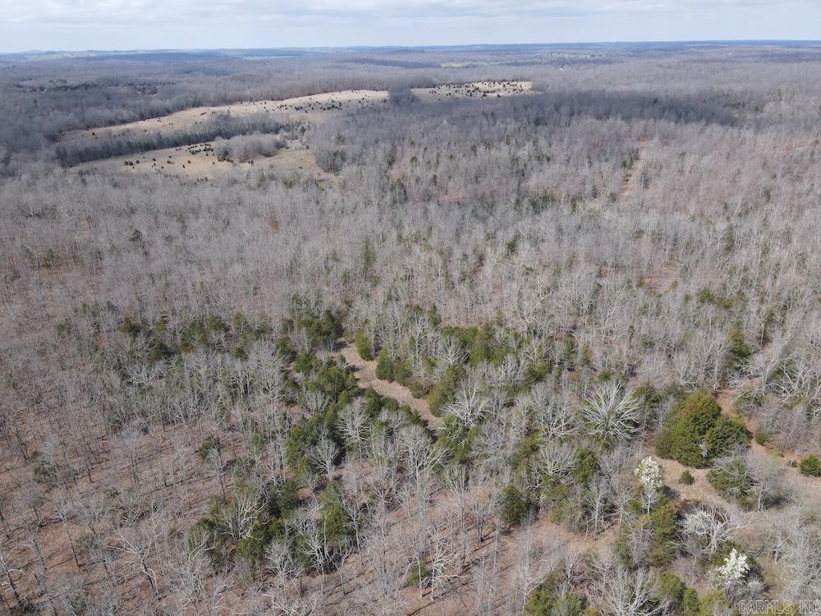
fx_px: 569
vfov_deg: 56.8
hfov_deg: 71.6
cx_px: 410
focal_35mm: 24
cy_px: 308
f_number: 2.8
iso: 100
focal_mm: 4.5
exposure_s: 1/25
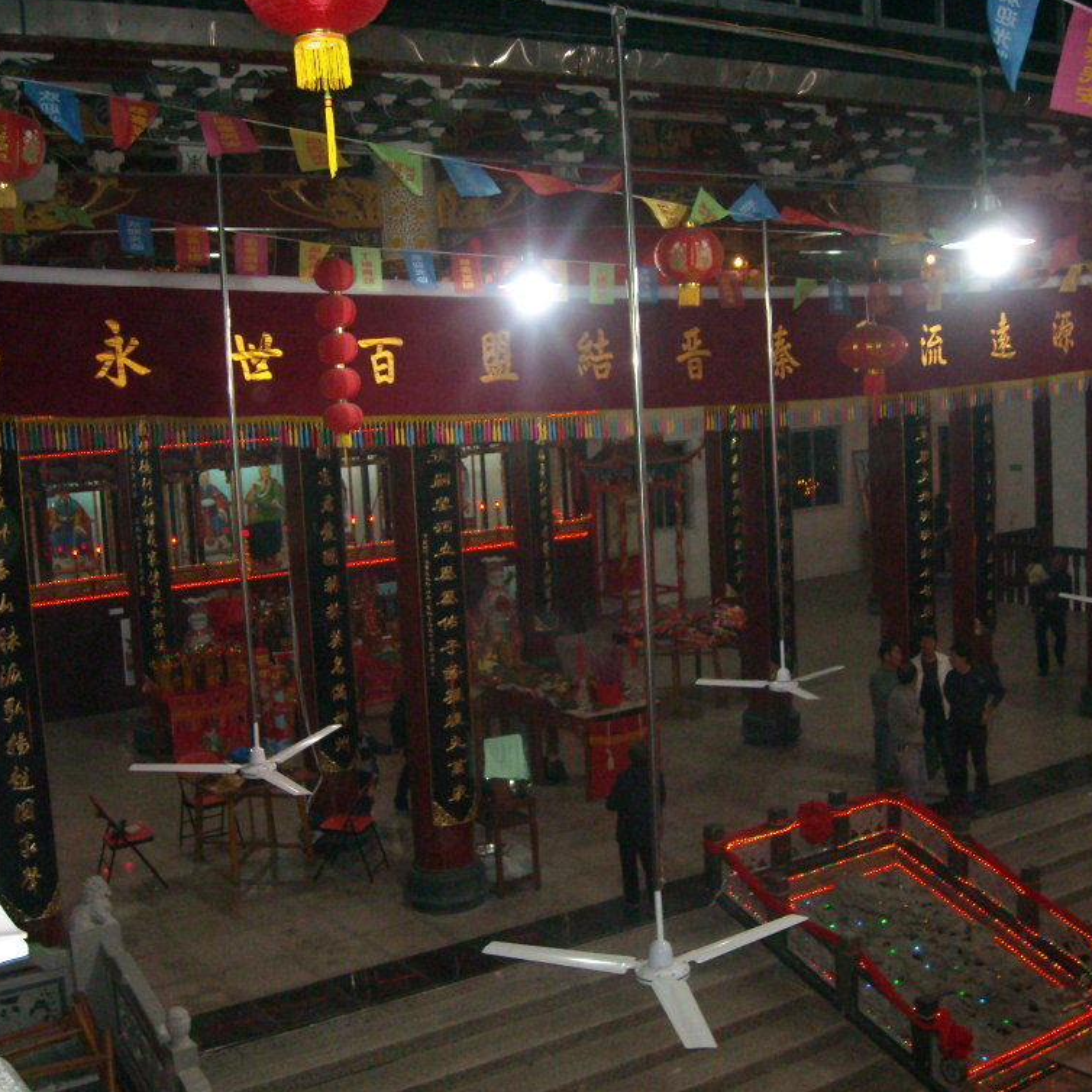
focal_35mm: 42
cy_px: 539
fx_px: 1499
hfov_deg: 40.0
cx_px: 549
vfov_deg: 40.0
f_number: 2.8
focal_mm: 5.7
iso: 496
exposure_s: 1/60
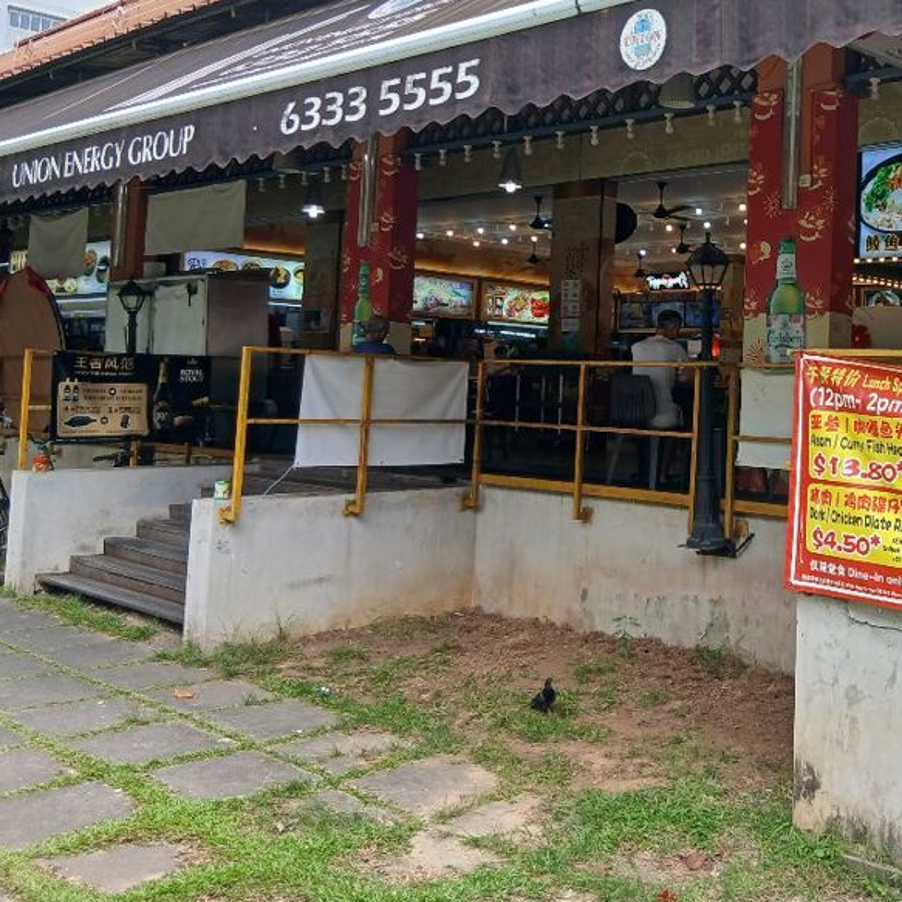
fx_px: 1238
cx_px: 719
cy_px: 319
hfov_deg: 38.5
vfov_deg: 39.7
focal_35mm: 42
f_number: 1.8
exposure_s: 1/111
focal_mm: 3.98
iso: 20
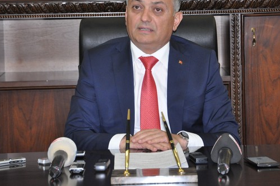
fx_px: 1170
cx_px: 152
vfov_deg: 9.1
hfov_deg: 13.6
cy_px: 62
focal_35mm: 151
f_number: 5.3
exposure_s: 1/60
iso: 1600
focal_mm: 75
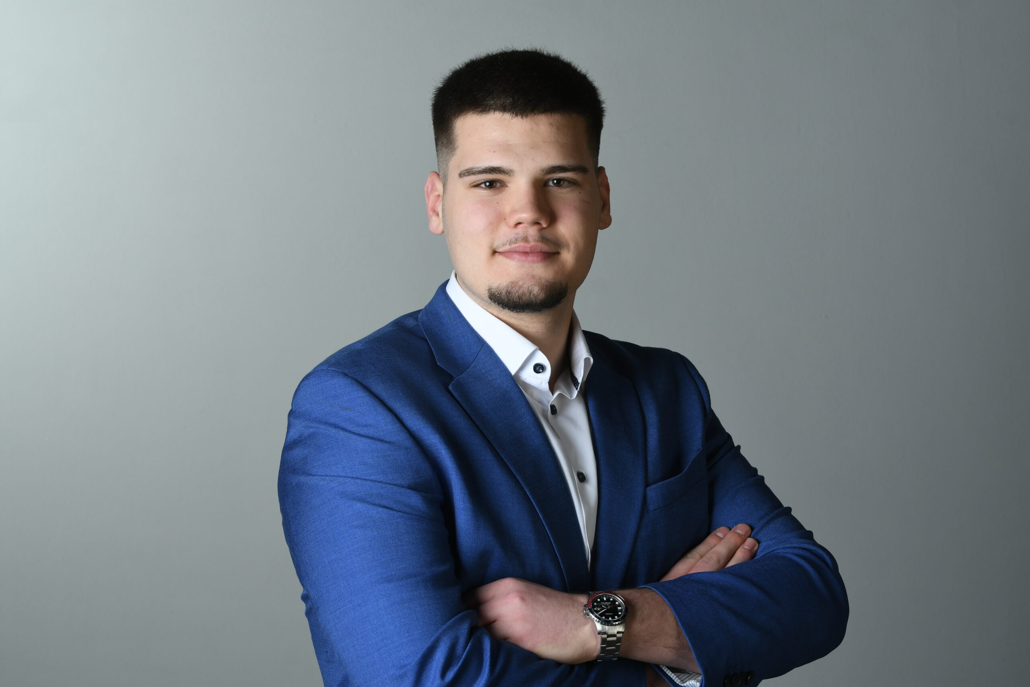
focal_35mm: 105
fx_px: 3004
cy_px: 344
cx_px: 515
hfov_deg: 19.5
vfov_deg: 13.0
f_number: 7.1
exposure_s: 1/100
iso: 200
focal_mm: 70
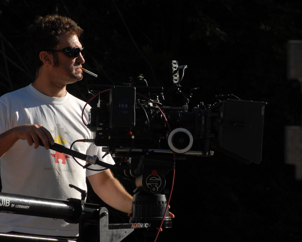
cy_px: 119
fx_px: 2374
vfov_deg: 5.8
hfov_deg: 7.3
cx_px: 126
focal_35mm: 266
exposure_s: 1/250
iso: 320
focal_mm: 155
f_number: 11
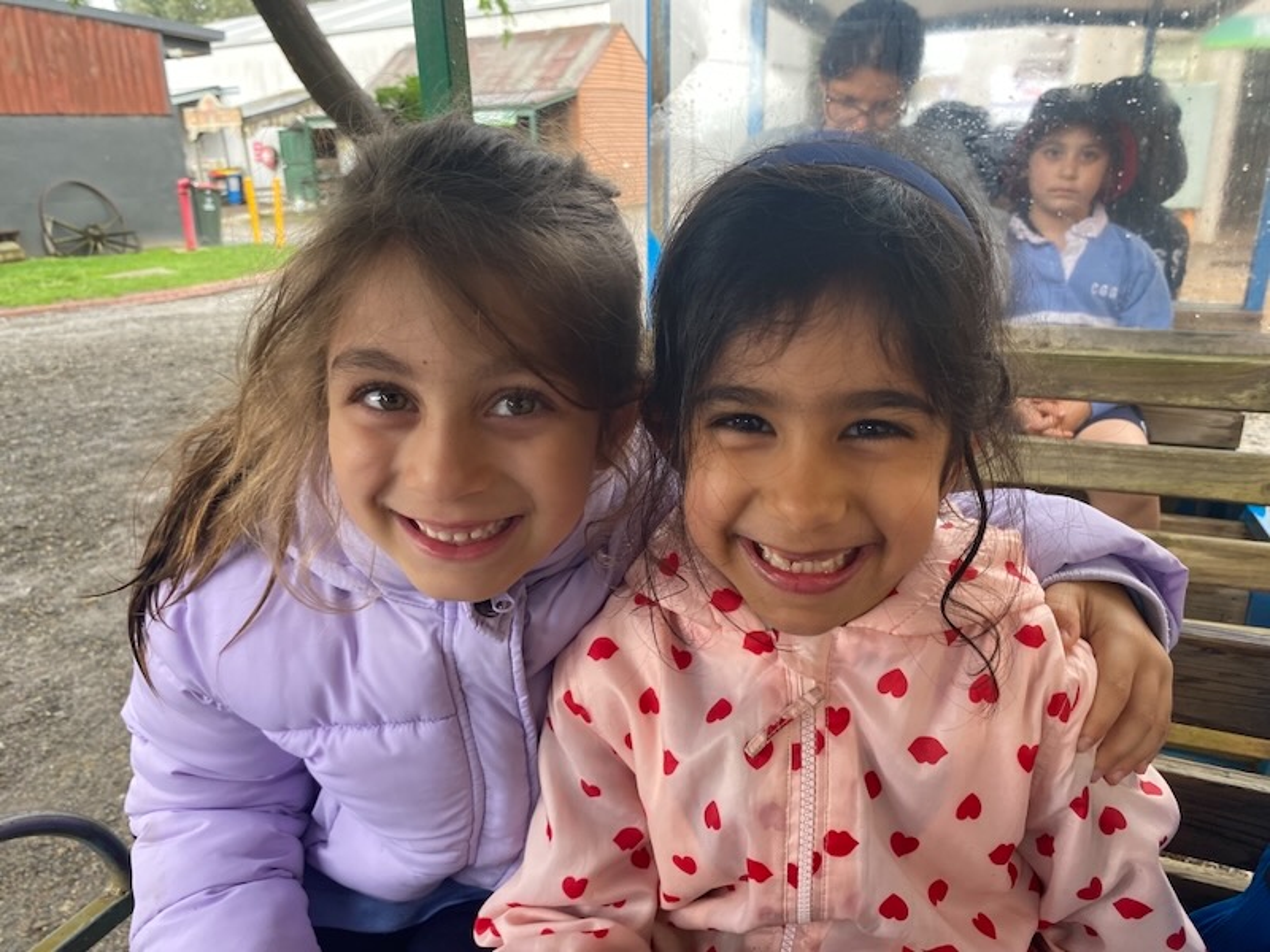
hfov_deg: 67.3
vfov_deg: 53.1
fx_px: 954
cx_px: 635
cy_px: 476
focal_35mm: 26
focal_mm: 4.25
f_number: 1.8
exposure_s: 1/115
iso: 125
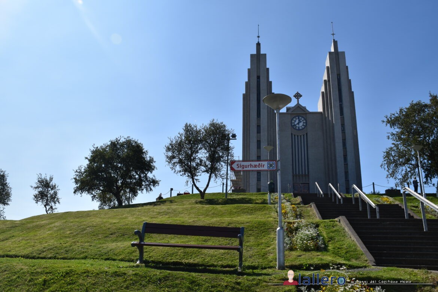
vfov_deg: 43.6
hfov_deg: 61.9
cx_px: 219
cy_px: 146
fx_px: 365
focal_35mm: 30
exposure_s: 1/500
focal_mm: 20
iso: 200
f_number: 11
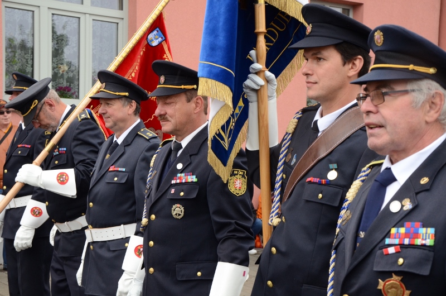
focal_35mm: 68
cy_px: 148
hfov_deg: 29.9
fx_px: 835
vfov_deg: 20.1
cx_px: 223
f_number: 8
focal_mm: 45
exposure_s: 1/200
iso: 1000
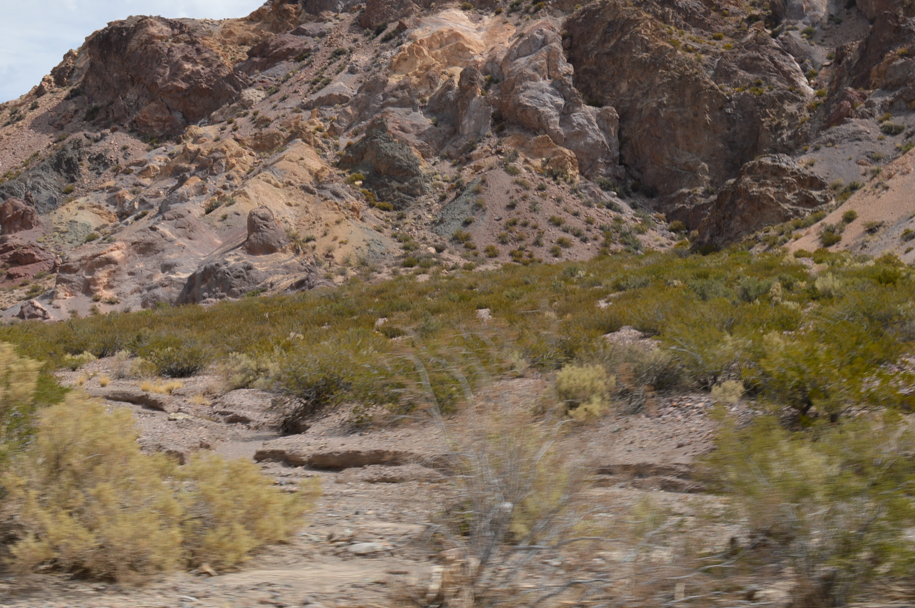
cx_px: 407
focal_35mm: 54
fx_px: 1371
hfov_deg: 36.9
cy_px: 172
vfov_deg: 24.8
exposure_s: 1/200
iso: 100
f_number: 10
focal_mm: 24
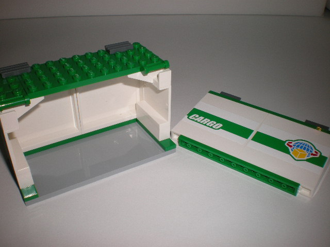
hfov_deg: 49.0
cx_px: 165
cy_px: 124
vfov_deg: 37.7
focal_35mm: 38
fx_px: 362
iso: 64
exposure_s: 1/60
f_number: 4.6
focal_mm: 6.3
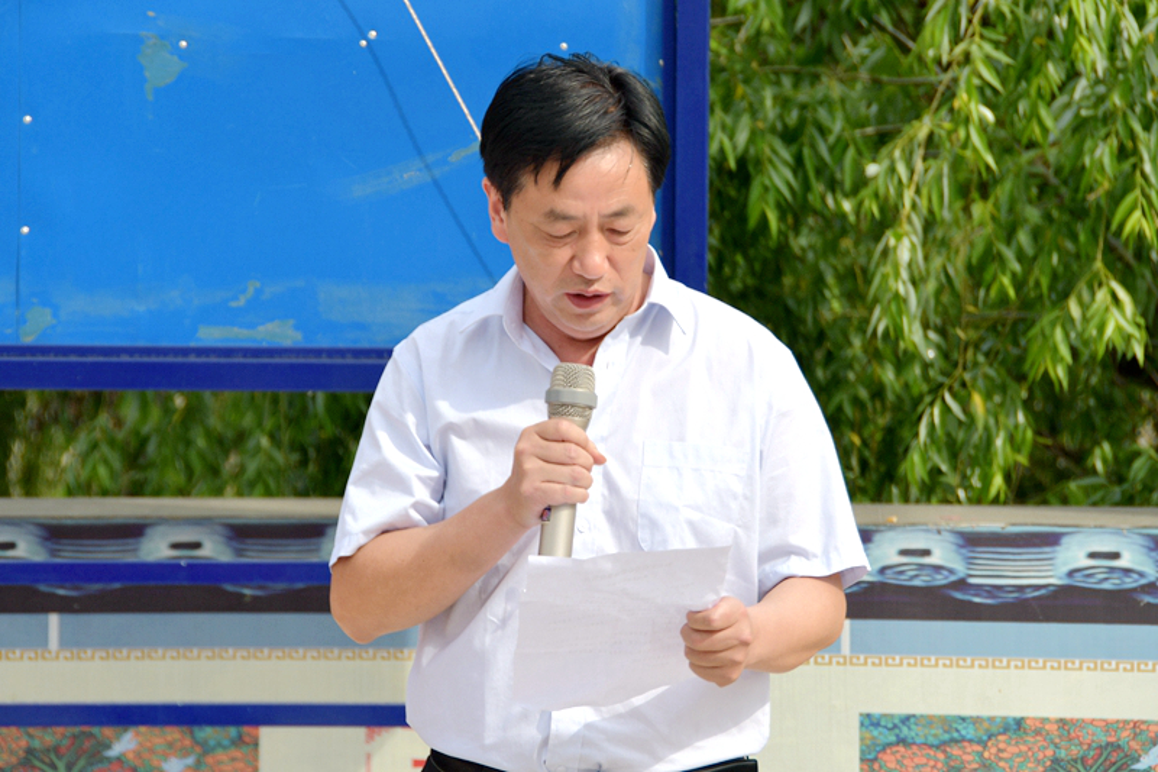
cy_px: 386
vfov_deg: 9.7
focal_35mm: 142
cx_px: 579
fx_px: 4566
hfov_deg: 14.5
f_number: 7.1
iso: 200
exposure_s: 1/250
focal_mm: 95
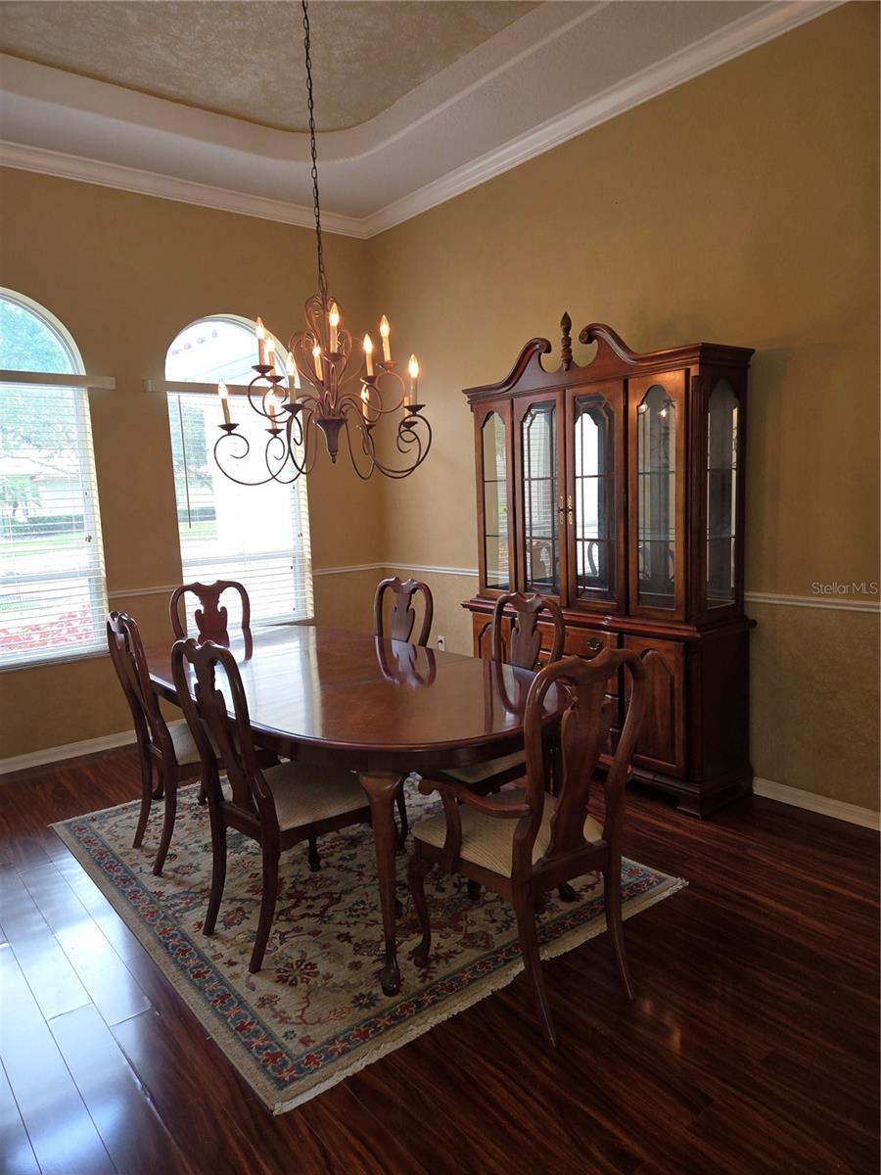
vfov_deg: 73.9
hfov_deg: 58.9
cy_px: 588
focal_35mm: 23
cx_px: 440
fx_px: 780
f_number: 1.8
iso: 100
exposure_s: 1/60
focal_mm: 5.4
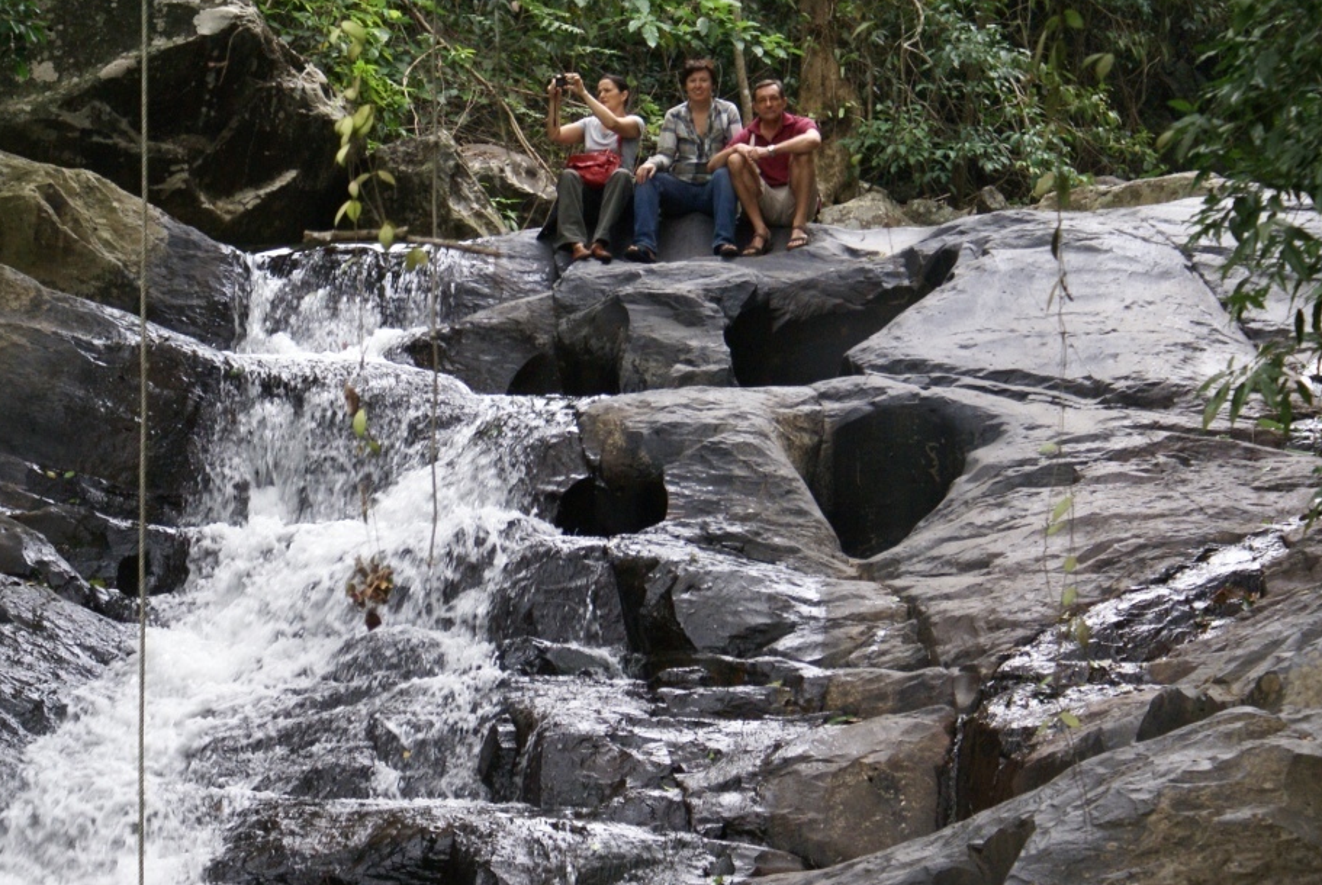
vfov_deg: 11.6
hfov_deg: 17.3
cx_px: 609
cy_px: 455
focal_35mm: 118
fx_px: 4339
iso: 400
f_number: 5.6
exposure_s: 1/100
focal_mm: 70
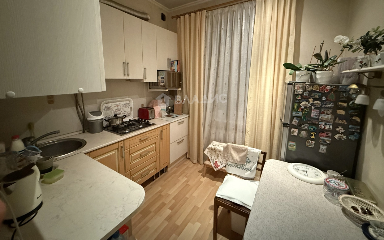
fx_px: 157
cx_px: 192
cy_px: 99
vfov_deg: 74.2
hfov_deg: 101.5
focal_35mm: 15
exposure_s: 1/50
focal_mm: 2.22
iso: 1000
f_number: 2.2
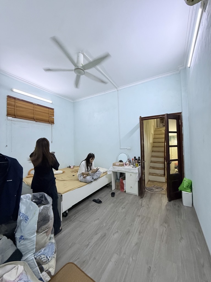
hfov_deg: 85.7
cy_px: 141
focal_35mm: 14
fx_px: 114
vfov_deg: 102.1
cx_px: 106
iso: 320
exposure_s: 1/100
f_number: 2.2
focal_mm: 2.22
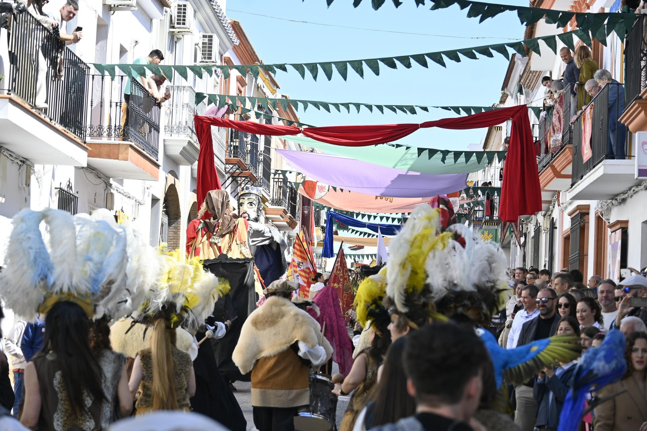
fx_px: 1940
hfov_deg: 18.9
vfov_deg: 12.7
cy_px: 216
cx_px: 324
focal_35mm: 108
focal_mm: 72
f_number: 5.6
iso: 200
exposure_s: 1/500
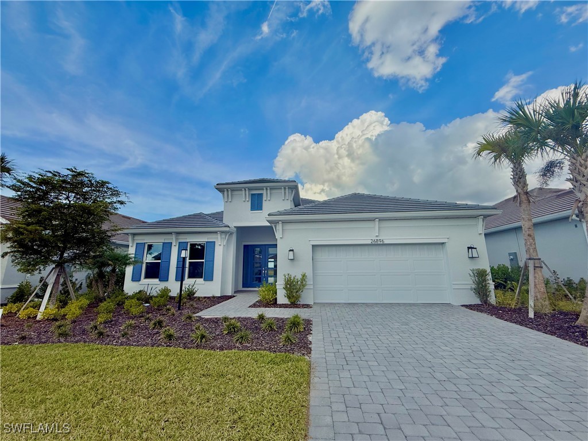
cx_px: 294
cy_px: 220
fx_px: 238
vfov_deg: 85.7
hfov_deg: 102.1
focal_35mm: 14
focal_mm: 2.22
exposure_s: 1/2841
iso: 50
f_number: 2.2
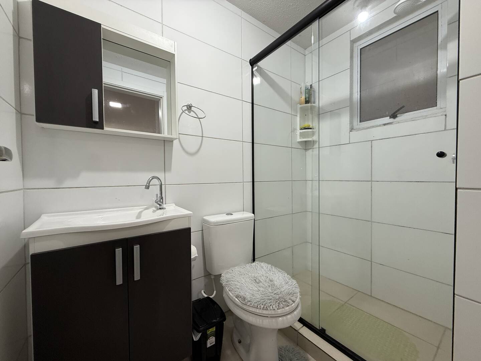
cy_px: 180
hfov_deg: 102.1
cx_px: 240
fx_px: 195
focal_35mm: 14
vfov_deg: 85.7
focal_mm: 2.22
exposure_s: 1/120
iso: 200
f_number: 2.2
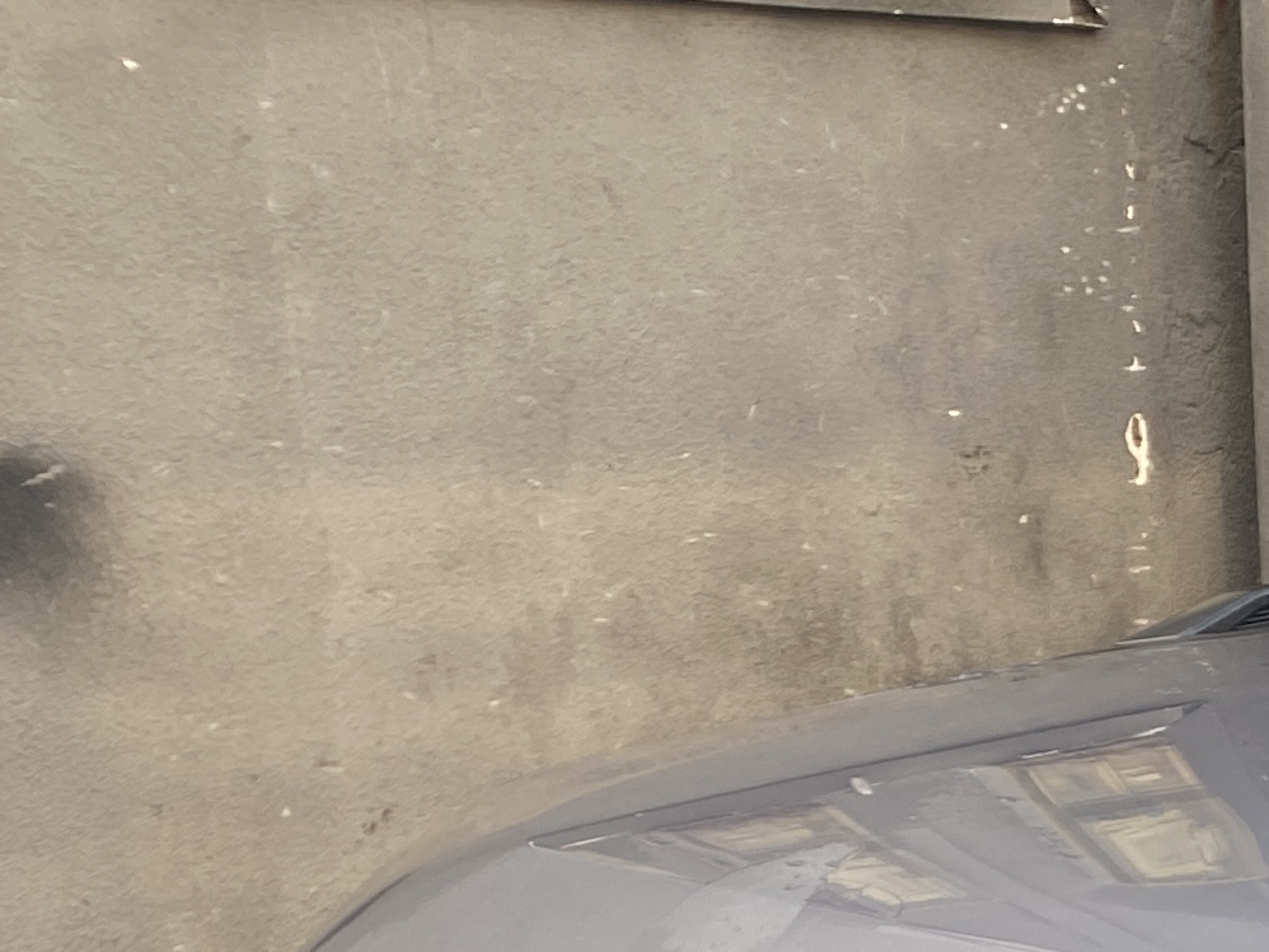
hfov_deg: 16.2
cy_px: 1500
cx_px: 2190
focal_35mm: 105
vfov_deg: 13.2
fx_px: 3850
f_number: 1.8
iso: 32
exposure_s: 1/179
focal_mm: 4.25
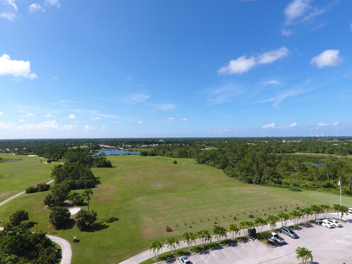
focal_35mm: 20
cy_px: 132
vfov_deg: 66.0
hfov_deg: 81.7
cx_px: 176
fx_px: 203
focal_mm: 3.61
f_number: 2.8
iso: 100
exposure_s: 1/749
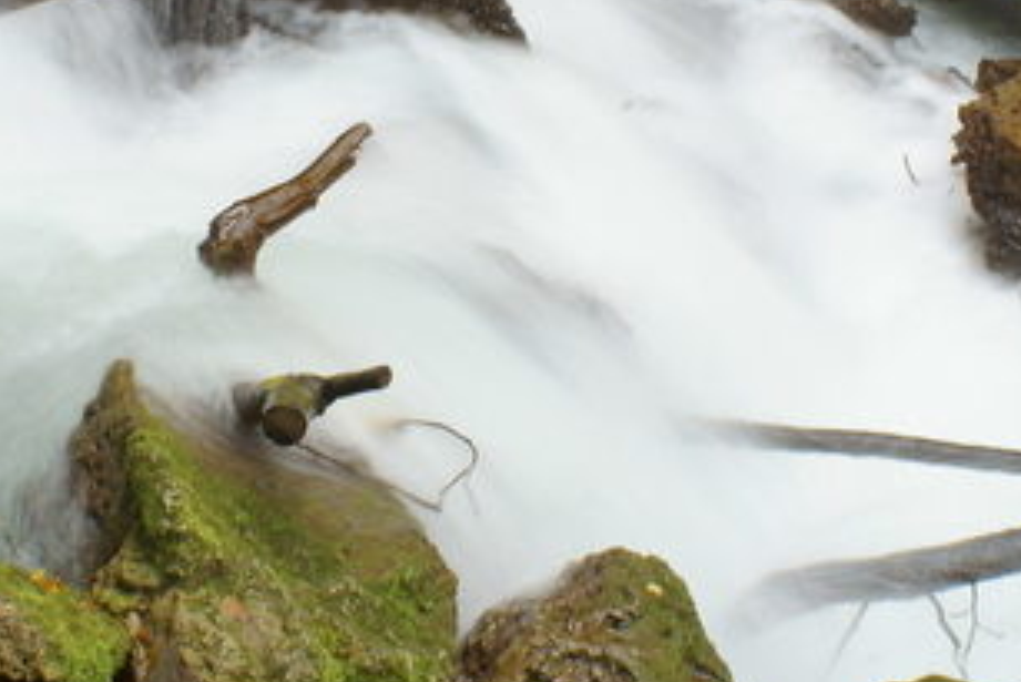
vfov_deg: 16.6
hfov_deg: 24.7
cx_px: 456
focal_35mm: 82
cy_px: 143
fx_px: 2327
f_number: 20
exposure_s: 1/4
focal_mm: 28
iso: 200
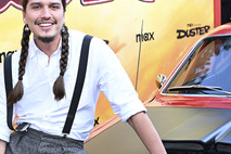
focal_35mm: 93
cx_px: 41
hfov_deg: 21.6
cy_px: 89
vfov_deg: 14.7
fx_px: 597
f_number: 5.6
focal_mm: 44
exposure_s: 1/200
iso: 1250
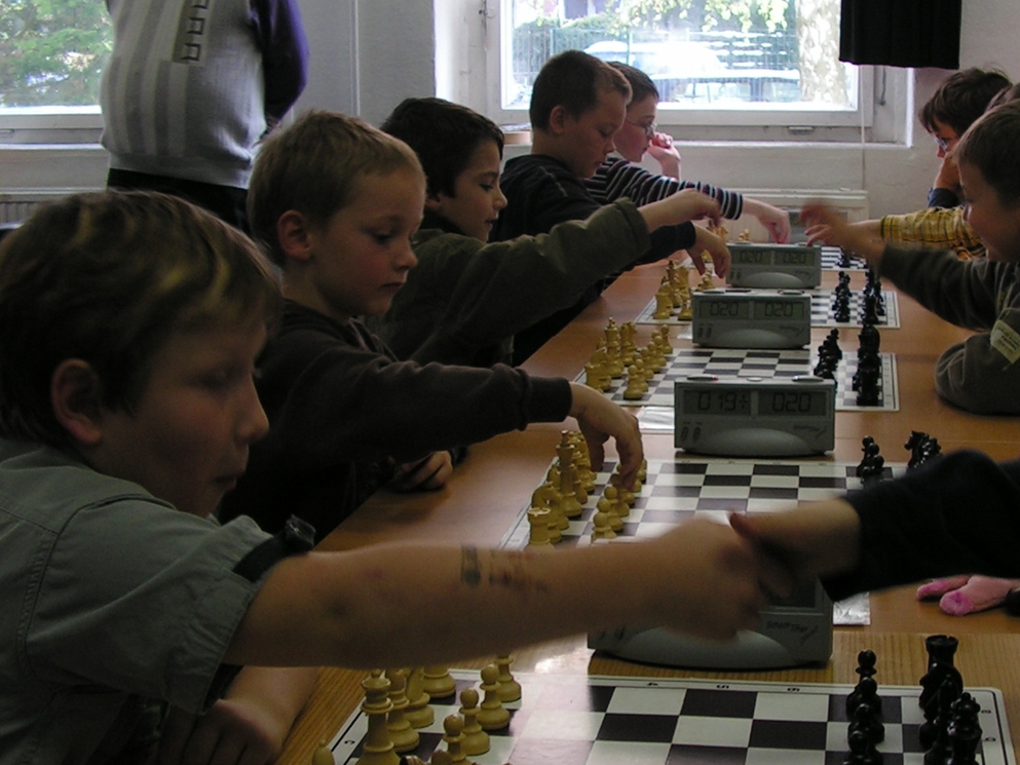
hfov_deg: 32.9
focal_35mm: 58
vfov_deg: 25.2
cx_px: 701
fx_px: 1709
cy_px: 439
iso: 80
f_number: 3.2
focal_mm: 6
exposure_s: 1/40
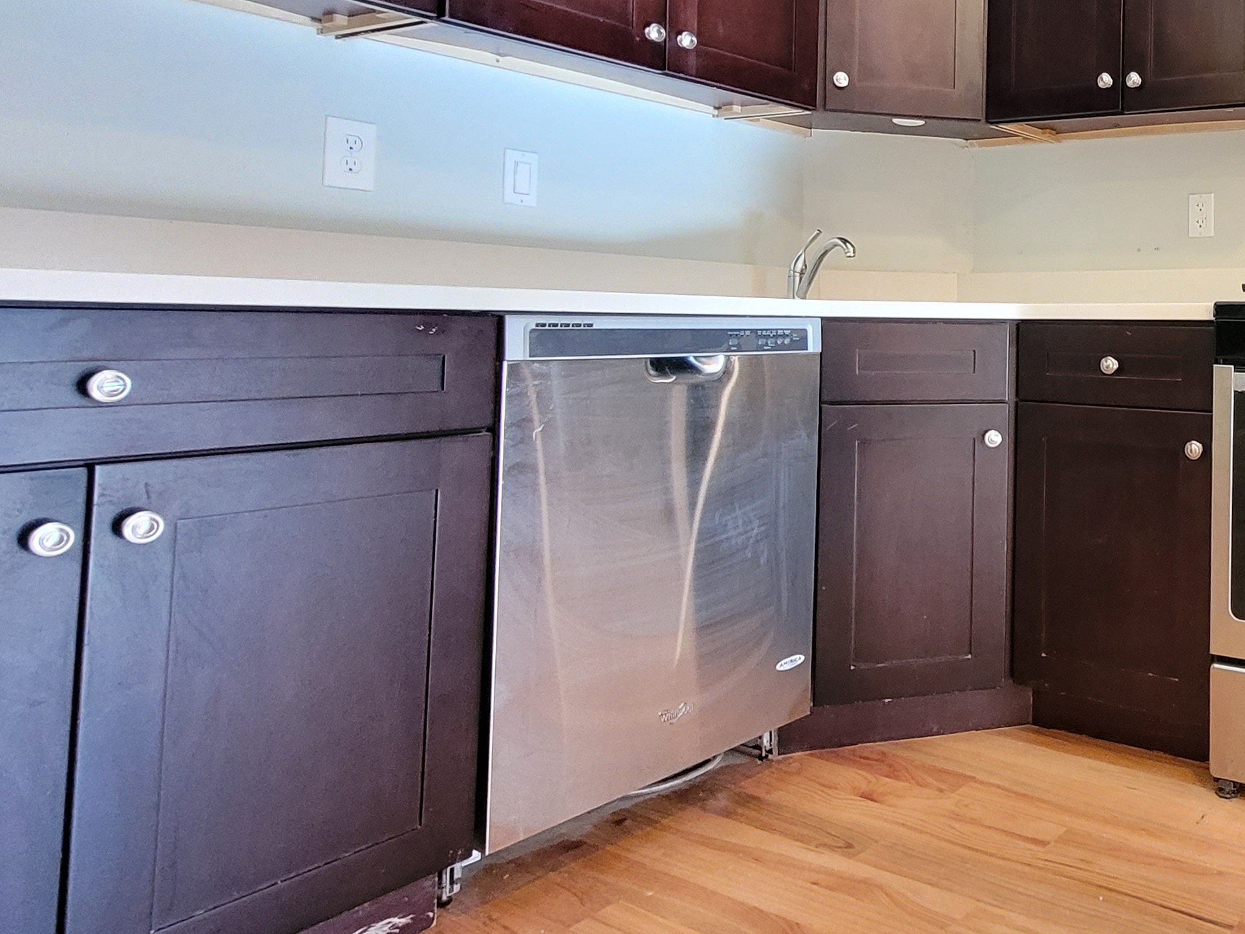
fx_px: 971
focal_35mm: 27
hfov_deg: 56.1
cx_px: 1129
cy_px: 303
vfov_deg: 50.3
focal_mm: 1.74
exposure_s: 1/29
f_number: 2.2
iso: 320
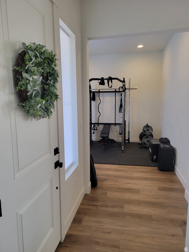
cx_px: 94
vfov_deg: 67.3
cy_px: 126
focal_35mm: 26
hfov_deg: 53.1
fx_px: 189
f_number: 1.8
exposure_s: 1/120
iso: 160
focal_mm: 5.4
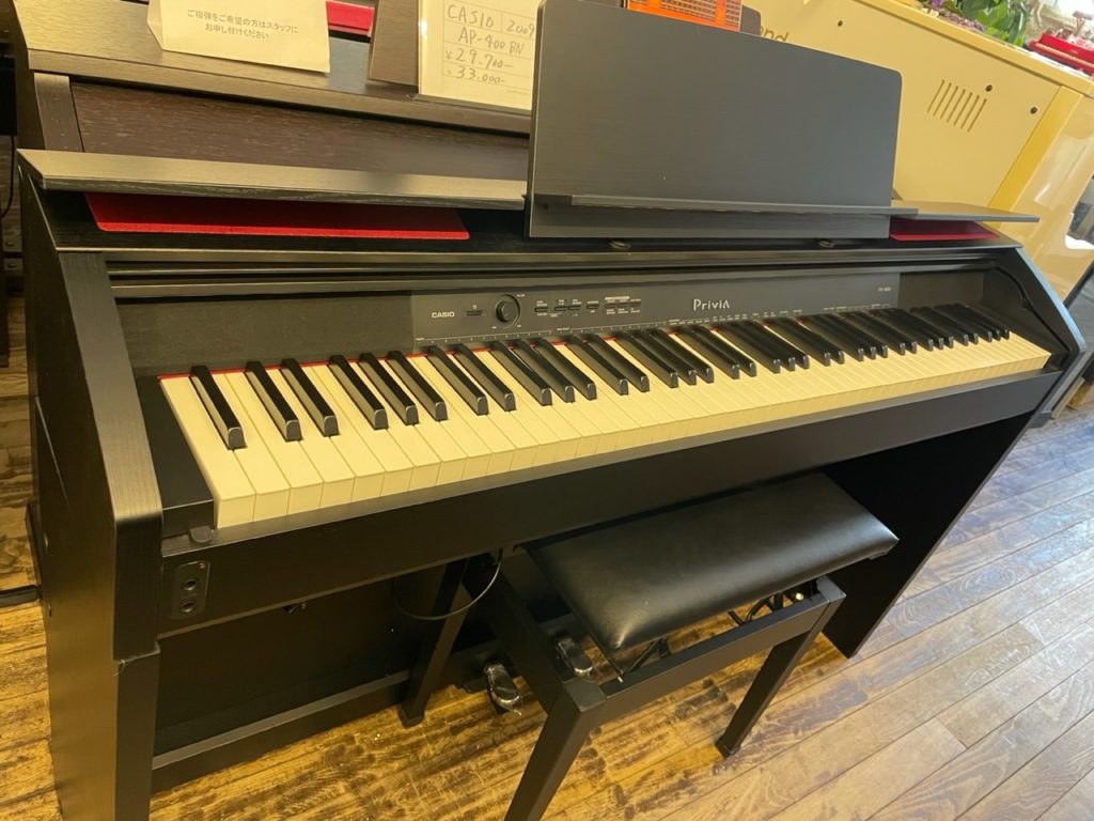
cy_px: 410
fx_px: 822
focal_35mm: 26
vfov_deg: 53.1
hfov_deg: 67.3
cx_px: 547
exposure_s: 1/50
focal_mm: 4.2
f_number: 1.6
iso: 400
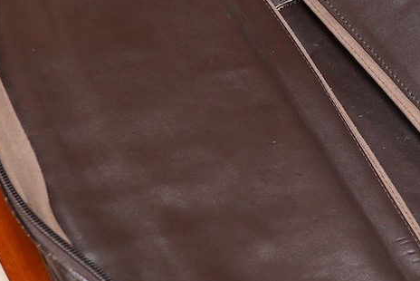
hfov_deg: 18.5
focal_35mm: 109
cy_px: 54
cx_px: 366
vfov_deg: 12.5
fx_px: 1272
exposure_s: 1/100
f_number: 9
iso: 2500
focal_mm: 30
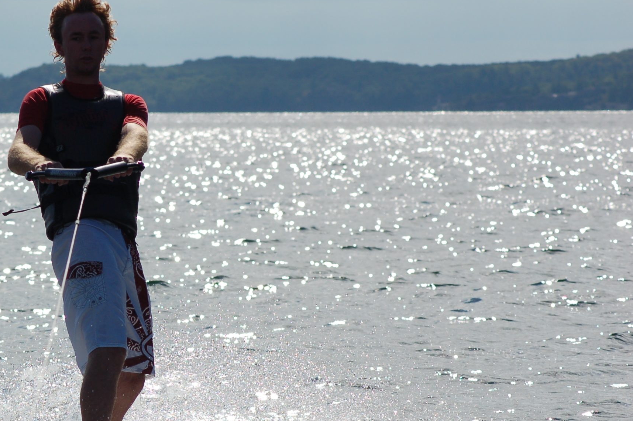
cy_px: 248
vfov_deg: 4.0
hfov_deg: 6.0
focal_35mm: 342
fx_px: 6008
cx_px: 79
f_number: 9
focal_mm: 130
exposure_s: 1/1250
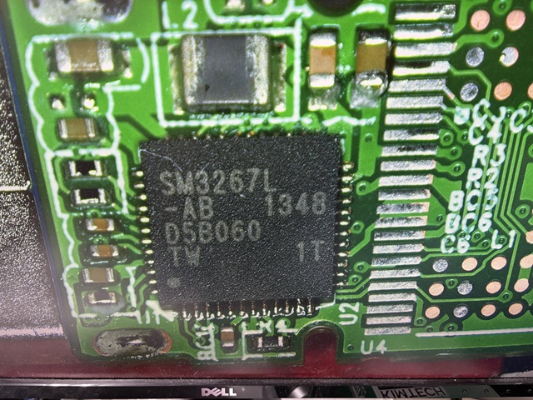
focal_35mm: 26
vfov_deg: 53.1
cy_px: 200
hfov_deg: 67.3
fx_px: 400
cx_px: 266
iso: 160
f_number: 1.6
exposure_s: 1/60
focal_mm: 5.96
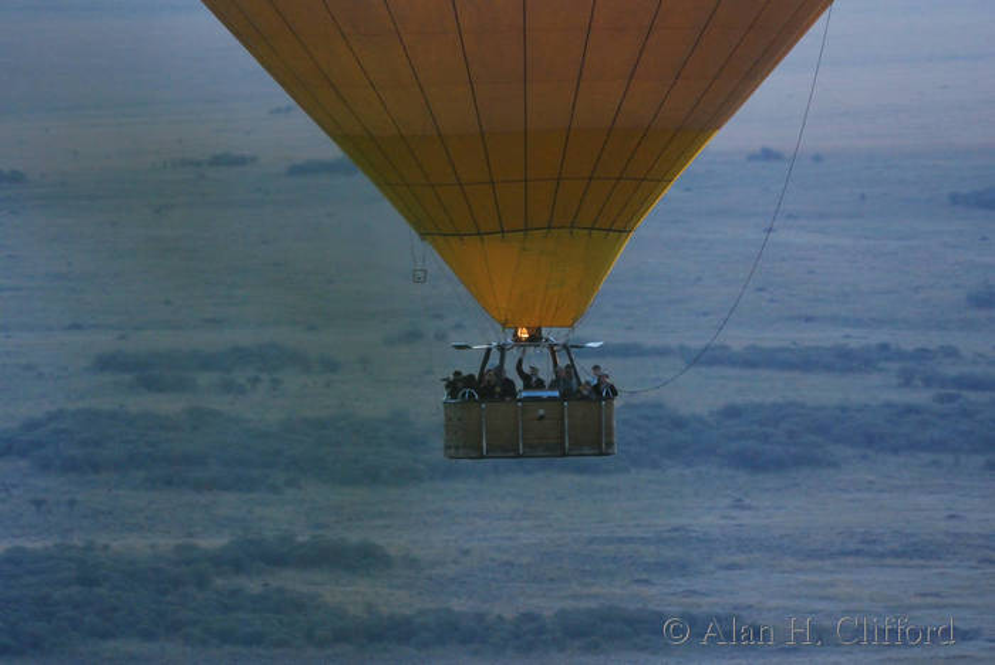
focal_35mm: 600
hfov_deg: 3.4
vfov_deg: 2.3
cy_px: 332
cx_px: 498
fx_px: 16597
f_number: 5.6
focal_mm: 400
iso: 1600
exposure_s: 1/500
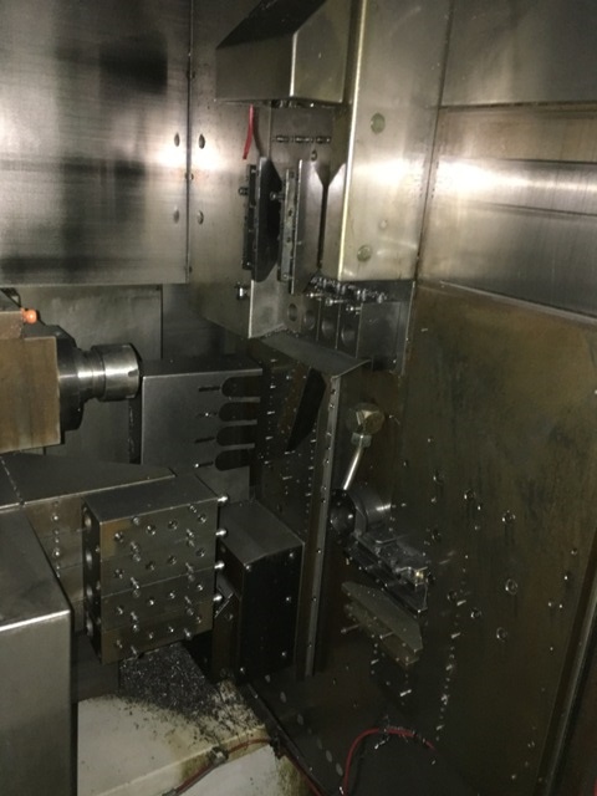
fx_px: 667
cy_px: 398
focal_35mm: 29
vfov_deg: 61.7
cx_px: 298
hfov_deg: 48.2
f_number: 2.2
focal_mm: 4.15
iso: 250
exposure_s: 1/17
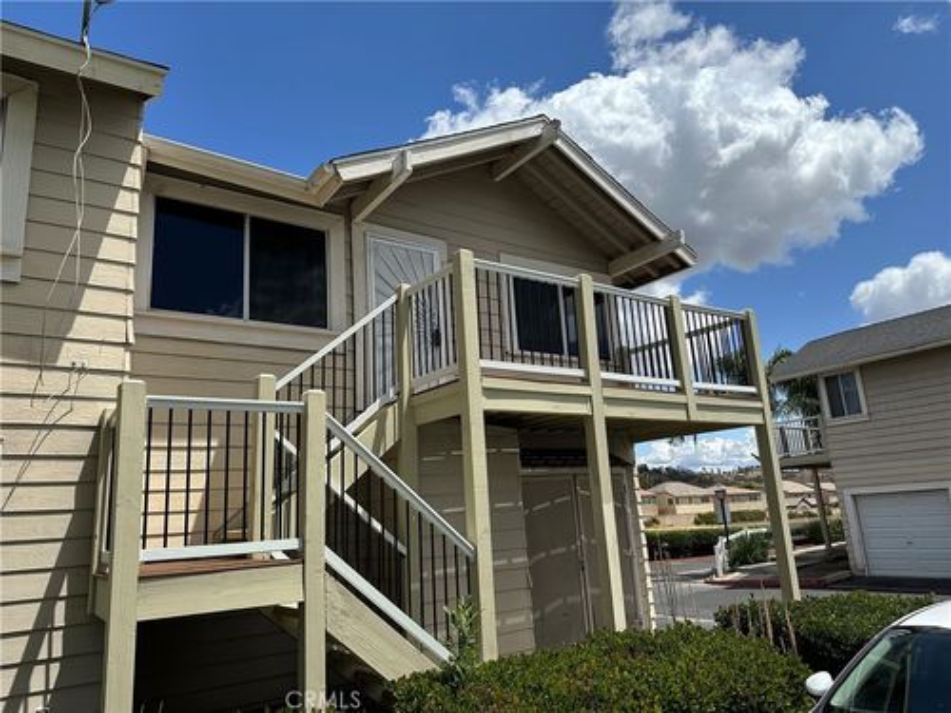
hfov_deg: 71.6
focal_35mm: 24
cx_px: 476
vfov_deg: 56.8
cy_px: 356
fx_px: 659
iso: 80
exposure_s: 1/6211
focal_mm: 6.86
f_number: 1.78
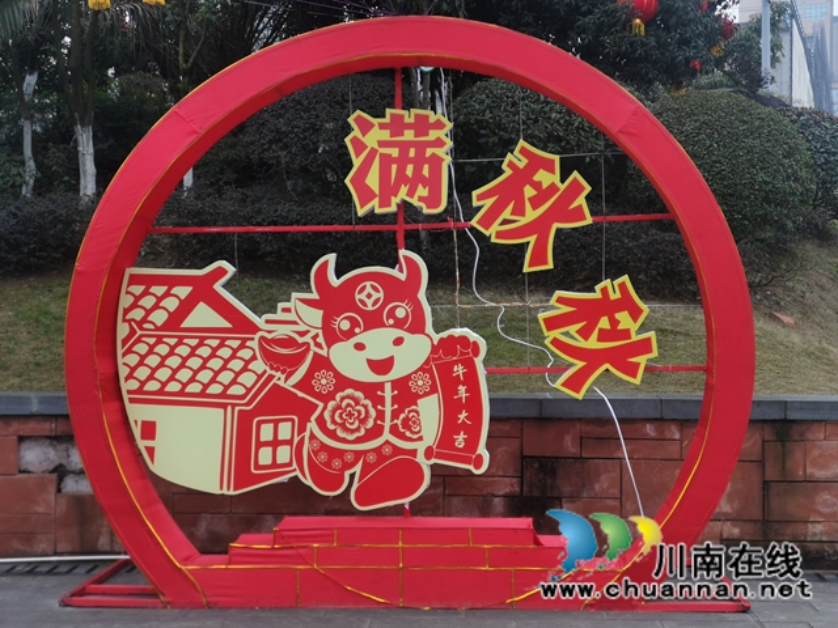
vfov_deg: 27.0
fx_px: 1307
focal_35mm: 54
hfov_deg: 35.5
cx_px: 419
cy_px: 314
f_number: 4
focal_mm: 3.95
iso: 50
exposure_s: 1/100
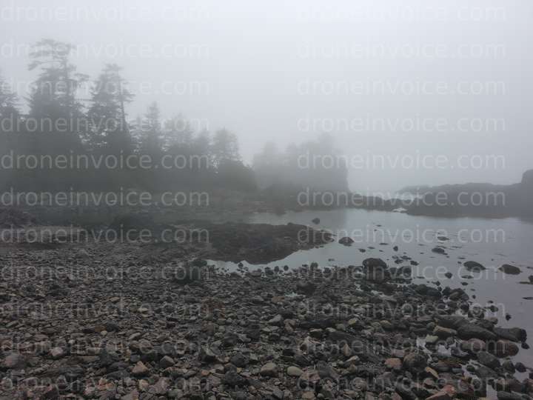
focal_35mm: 23
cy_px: 200
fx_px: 354
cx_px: 266
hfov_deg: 73.9
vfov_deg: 58.9
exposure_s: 1/7407
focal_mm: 6.67
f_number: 1.9
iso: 117
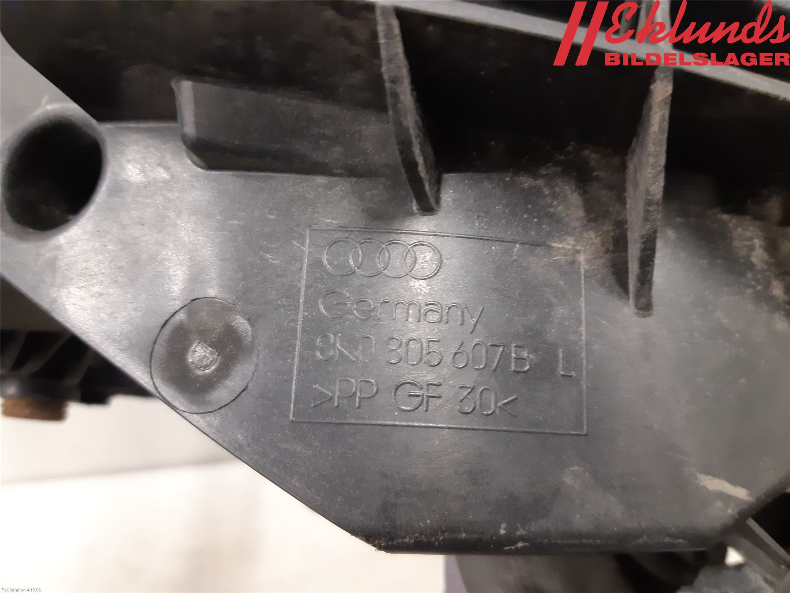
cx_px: 395
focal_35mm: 26
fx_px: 593
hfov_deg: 67.3
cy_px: 296
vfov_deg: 53.1
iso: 250
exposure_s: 1/25
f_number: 1.7
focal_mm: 3.93
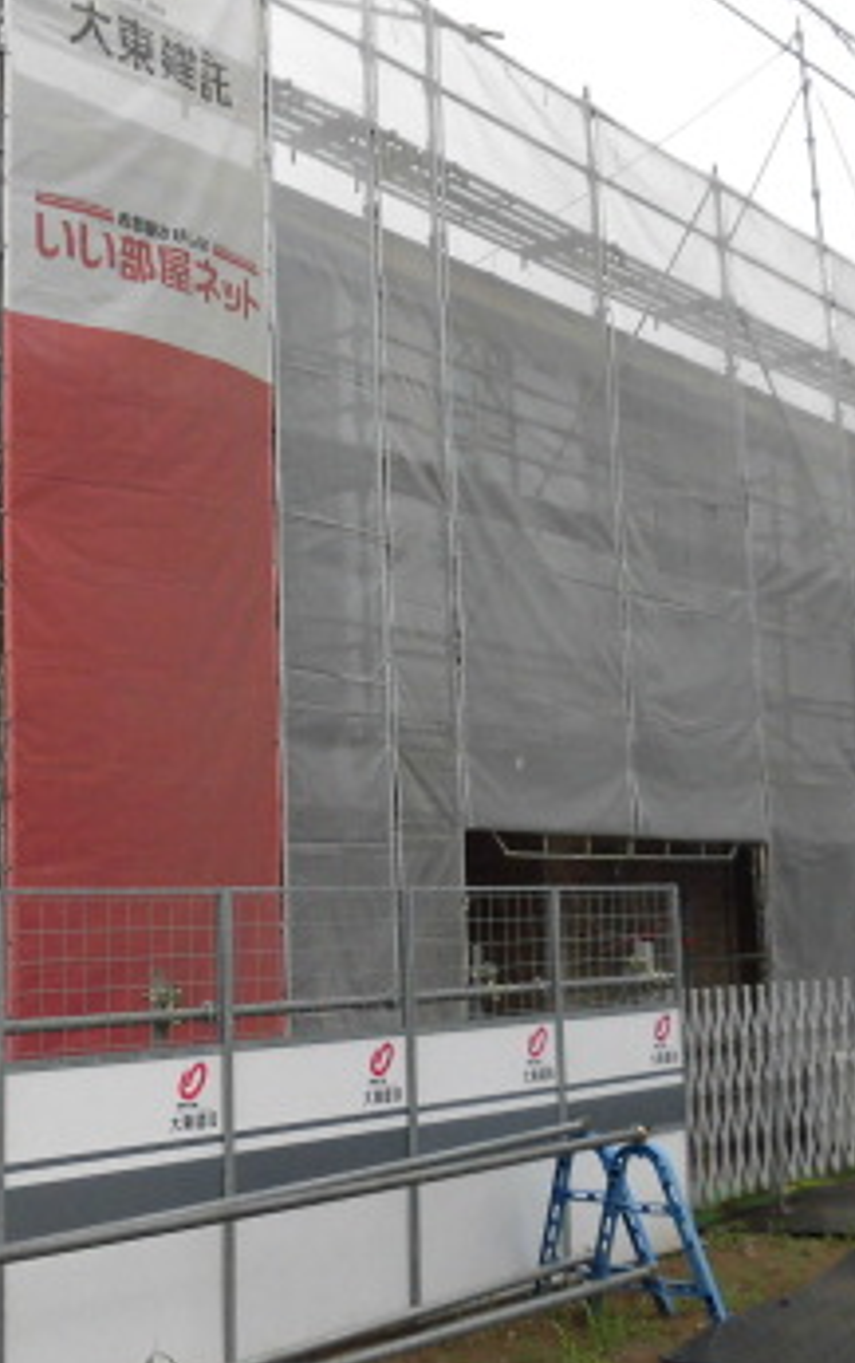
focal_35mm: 47
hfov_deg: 27.1
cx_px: 217
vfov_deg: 42.6
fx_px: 1748
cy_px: 622
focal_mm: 4.3
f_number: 3.1
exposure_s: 1/320
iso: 100
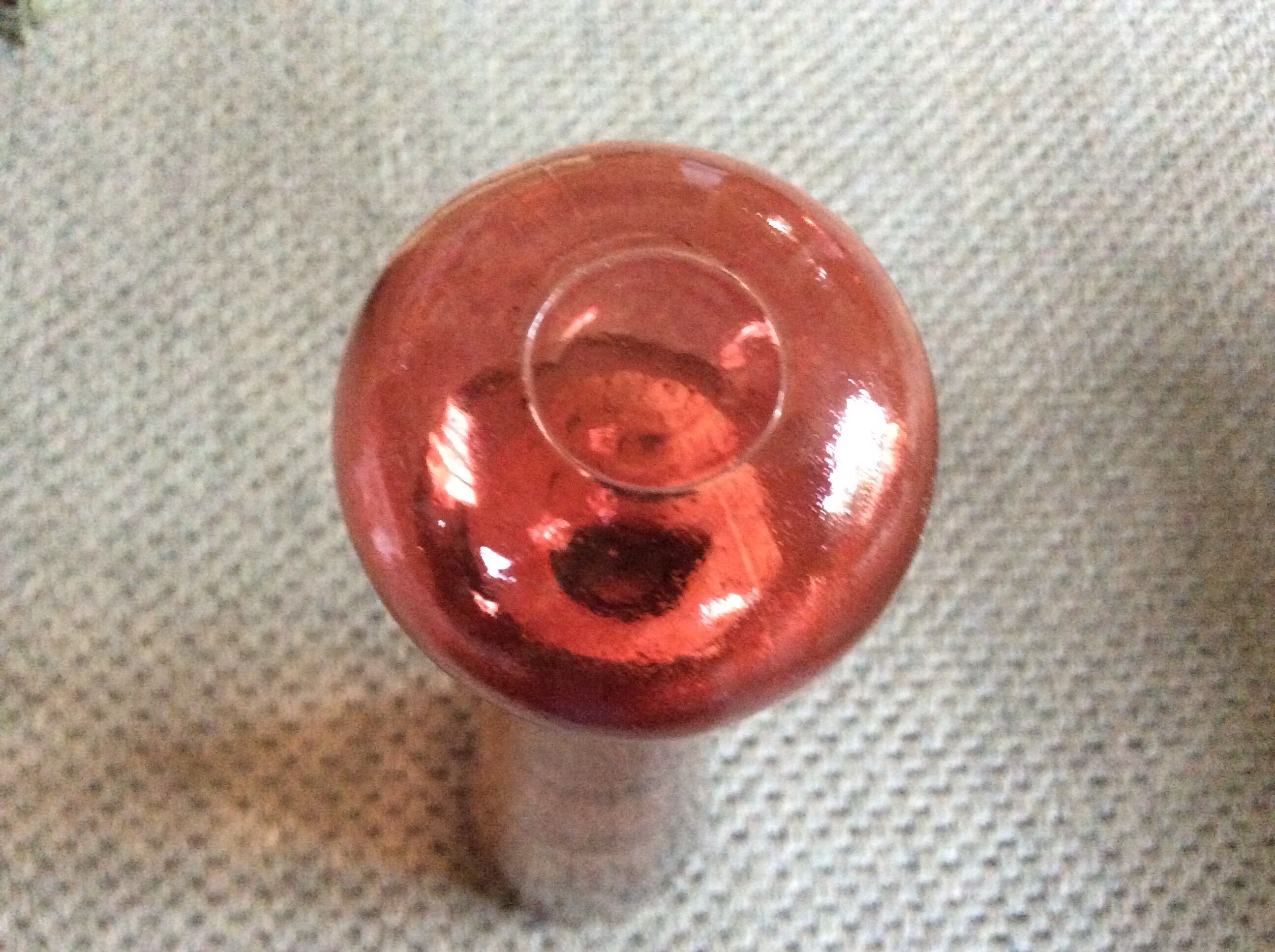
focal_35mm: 32
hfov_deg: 56.9
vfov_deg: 44.1
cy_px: 476
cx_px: 638
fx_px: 1177
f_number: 2.4
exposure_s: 1/17
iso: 640
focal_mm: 3.3
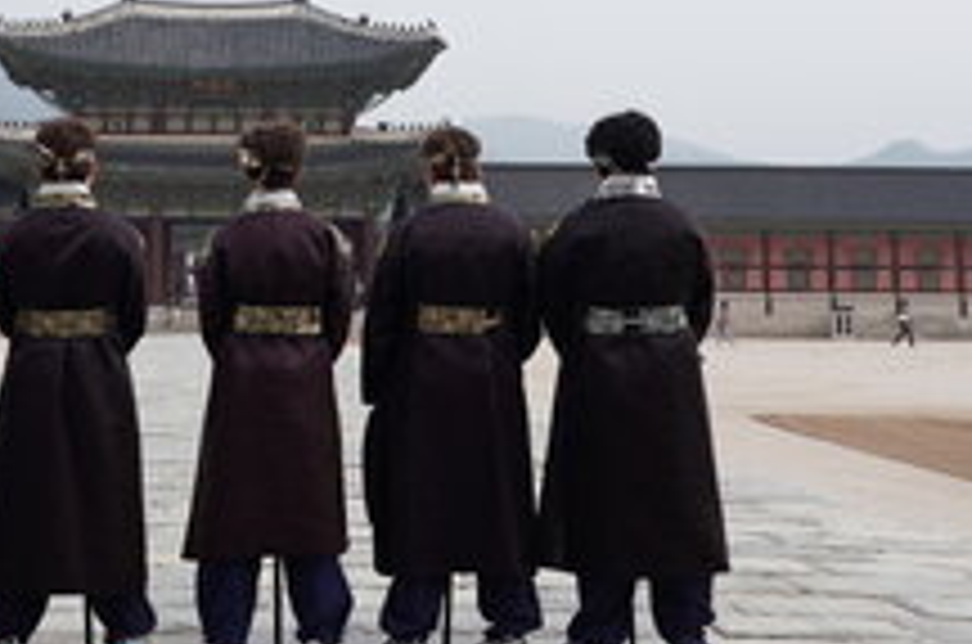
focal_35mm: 72
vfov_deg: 18.6
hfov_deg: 27.7
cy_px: 140
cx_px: 261
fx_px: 1944
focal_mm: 21
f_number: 6.3
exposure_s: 1/400
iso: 100
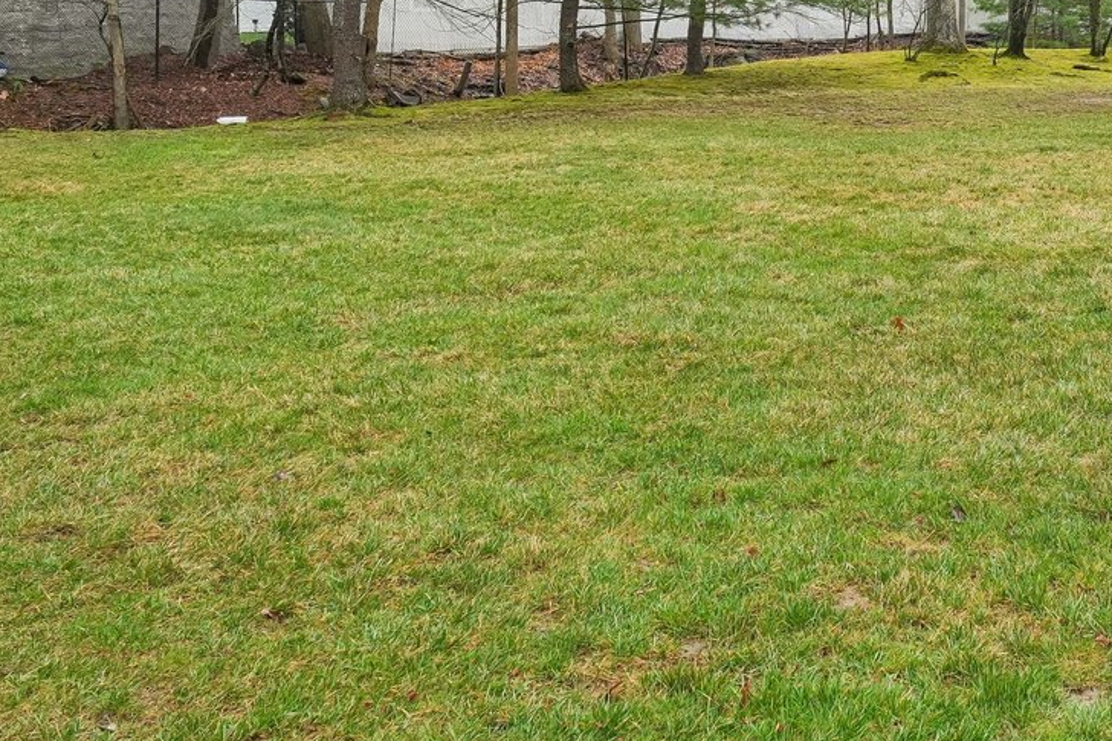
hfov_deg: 40.4
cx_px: 996
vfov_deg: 28.0
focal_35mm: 45
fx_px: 1390
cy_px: -5
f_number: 8
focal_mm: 16
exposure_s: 1/50
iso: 400
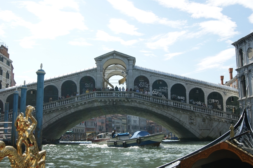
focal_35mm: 42
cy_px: 84
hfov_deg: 46.4
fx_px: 295
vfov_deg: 31.8
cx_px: 126
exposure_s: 1/125
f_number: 11
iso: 100
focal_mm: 28
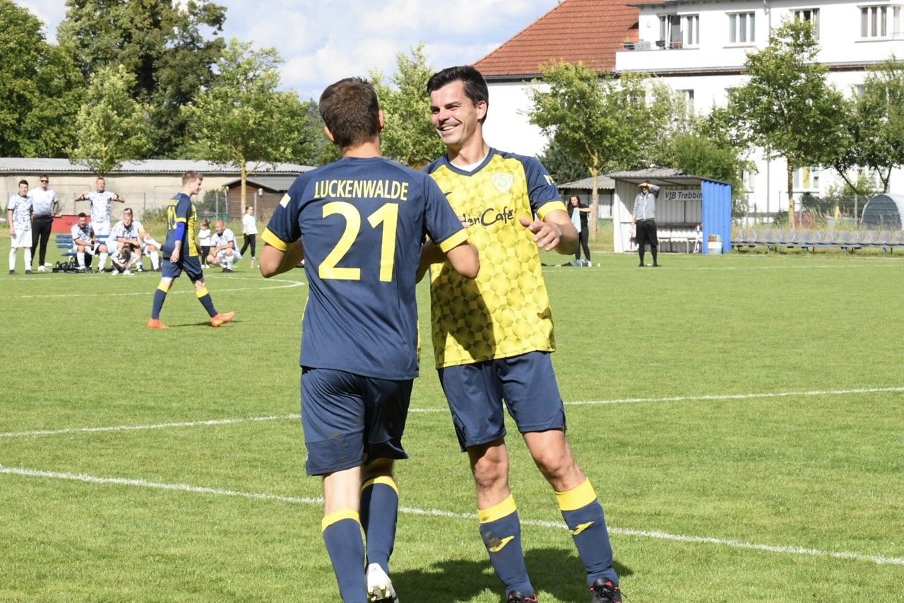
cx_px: 452
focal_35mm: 110
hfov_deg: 18.6
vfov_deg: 12.4
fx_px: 2762
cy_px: 302
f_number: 20
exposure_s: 1/1600
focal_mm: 110
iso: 5000
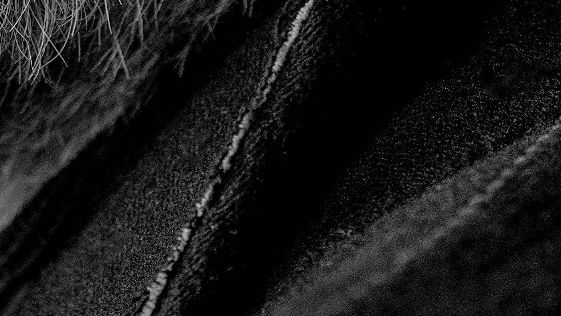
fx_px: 11901
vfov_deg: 1.5
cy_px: -453
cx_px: 122
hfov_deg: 2.7
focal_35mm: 800
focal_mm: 135
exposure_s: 1/200
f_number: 1.8
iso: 640
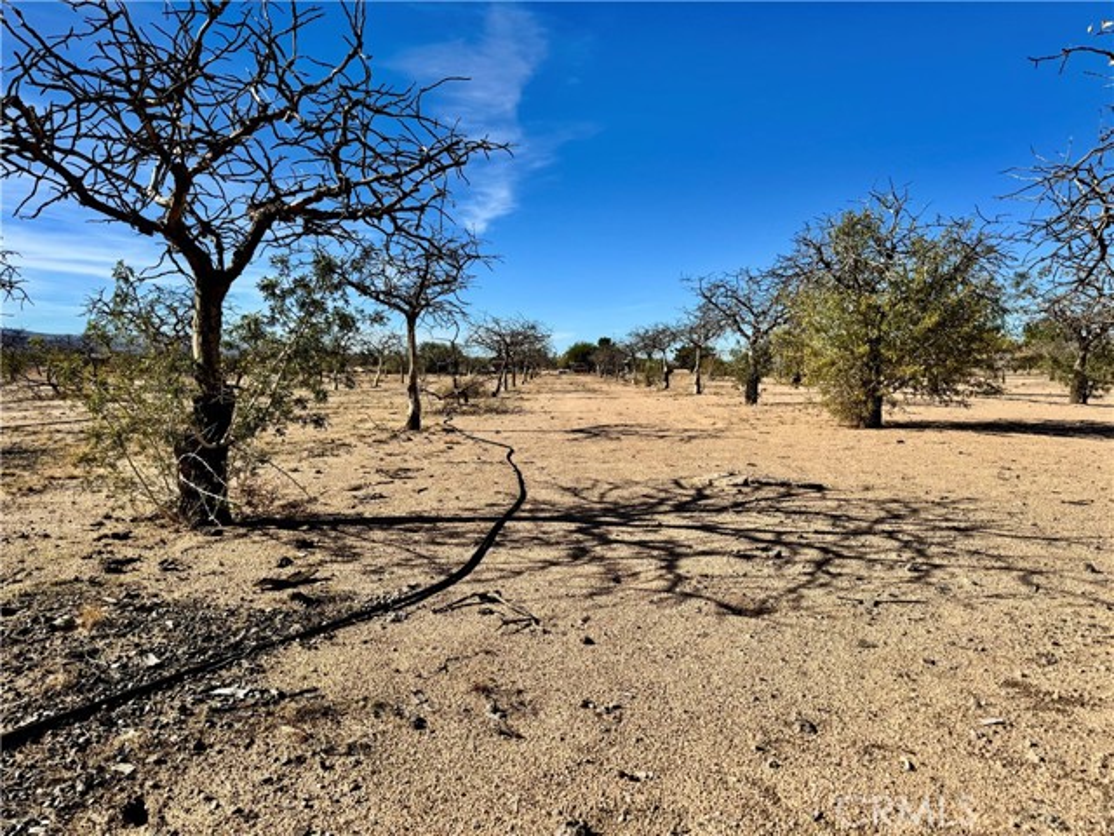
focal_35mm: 24
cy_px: 418
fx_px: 772
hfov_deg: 71.6
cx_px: 557
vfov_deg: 56.8
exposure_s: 1/7092
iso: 80
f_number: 1.78
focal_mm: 6.76
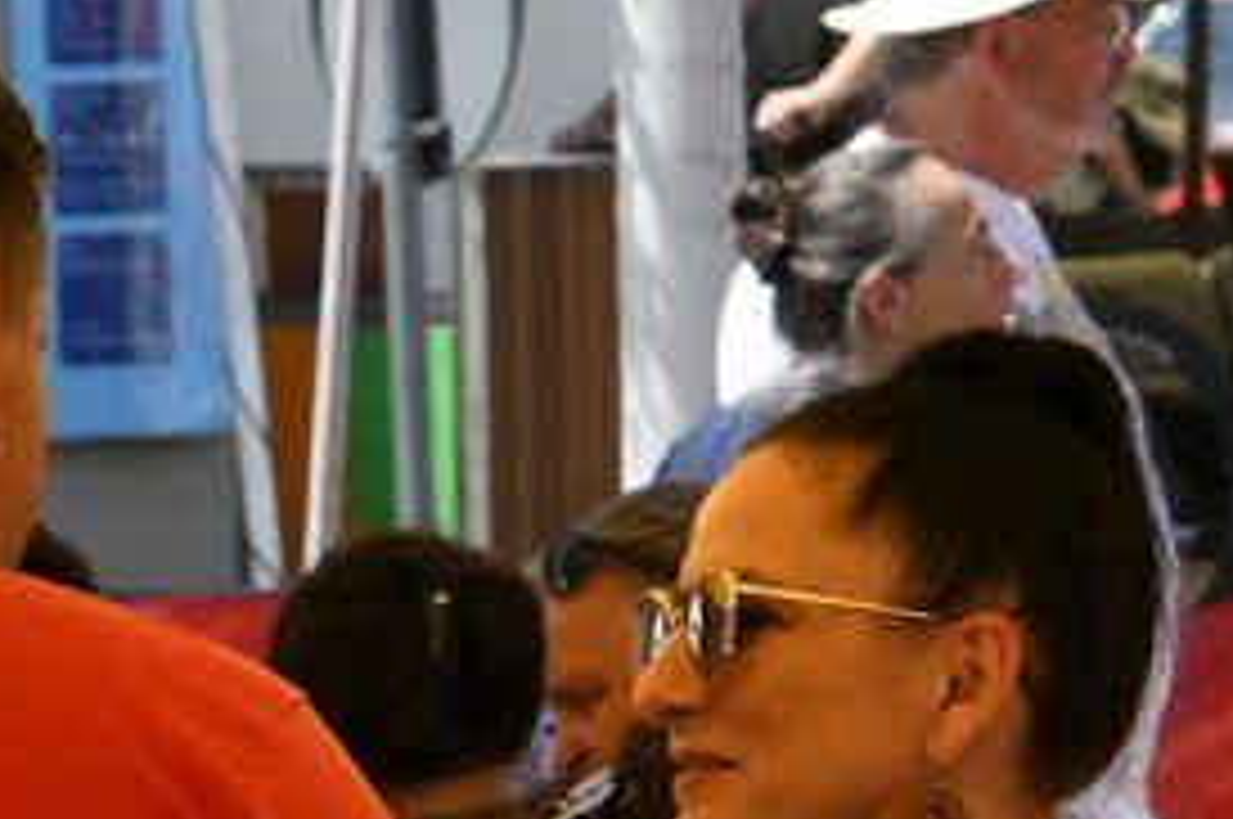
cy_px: 736
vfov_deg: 1.8
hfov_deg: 2.7
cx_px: -549
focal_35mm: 756
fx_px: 25862
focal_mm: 135
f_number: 14
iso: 6400
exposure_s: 1/3200
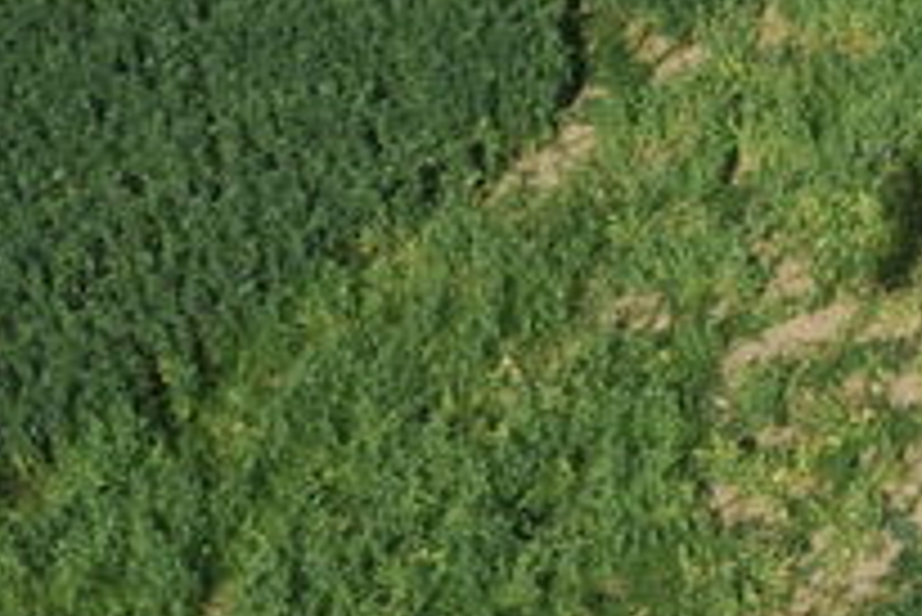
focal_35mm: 132
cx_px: 2197
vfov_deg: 9.2
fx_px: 3383
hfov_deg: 12.3
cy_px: -935
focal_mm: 20
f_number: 10
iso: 320
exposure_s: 1/640
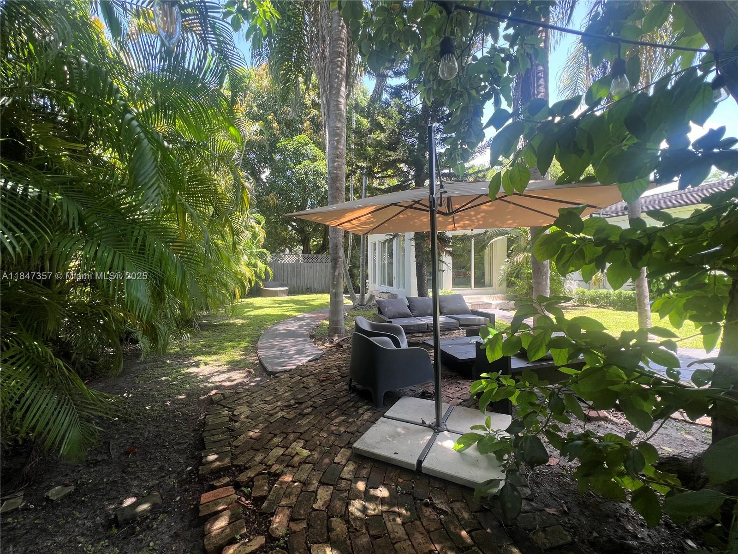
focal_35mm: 13
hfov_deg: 106.2
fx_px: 277
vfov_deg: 89.9
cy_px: 277
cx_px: 369
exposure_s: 1/99
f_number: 1.8
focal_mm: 1.57
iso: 32
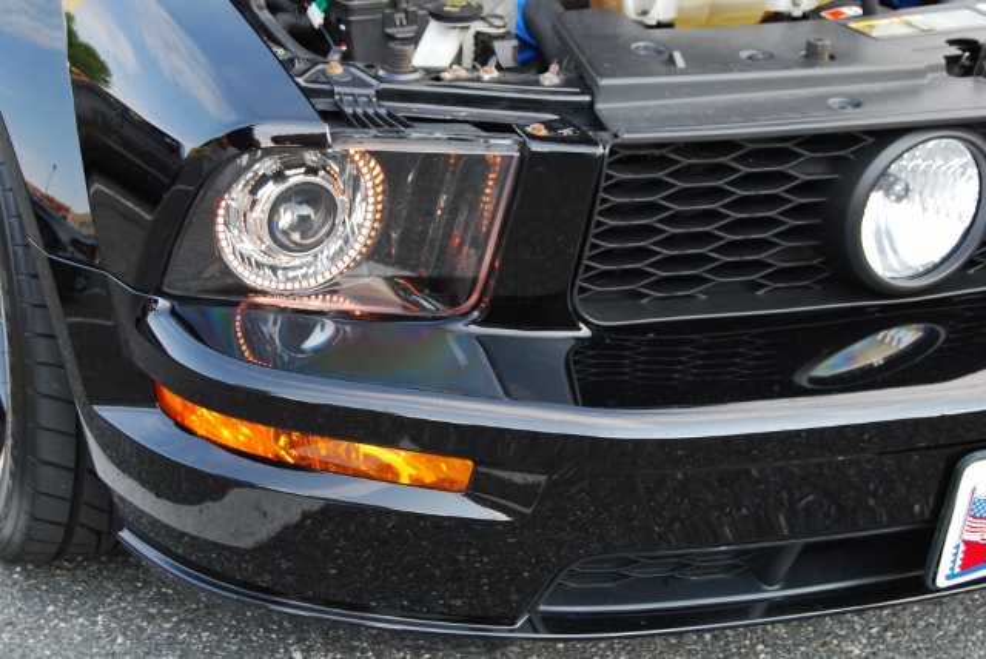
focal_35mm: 68
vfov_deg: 20.2
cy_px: 330
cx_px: 493
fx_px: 1850
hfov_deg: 29.8
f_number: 5.3
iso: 200
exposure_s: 1/60
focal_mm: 45
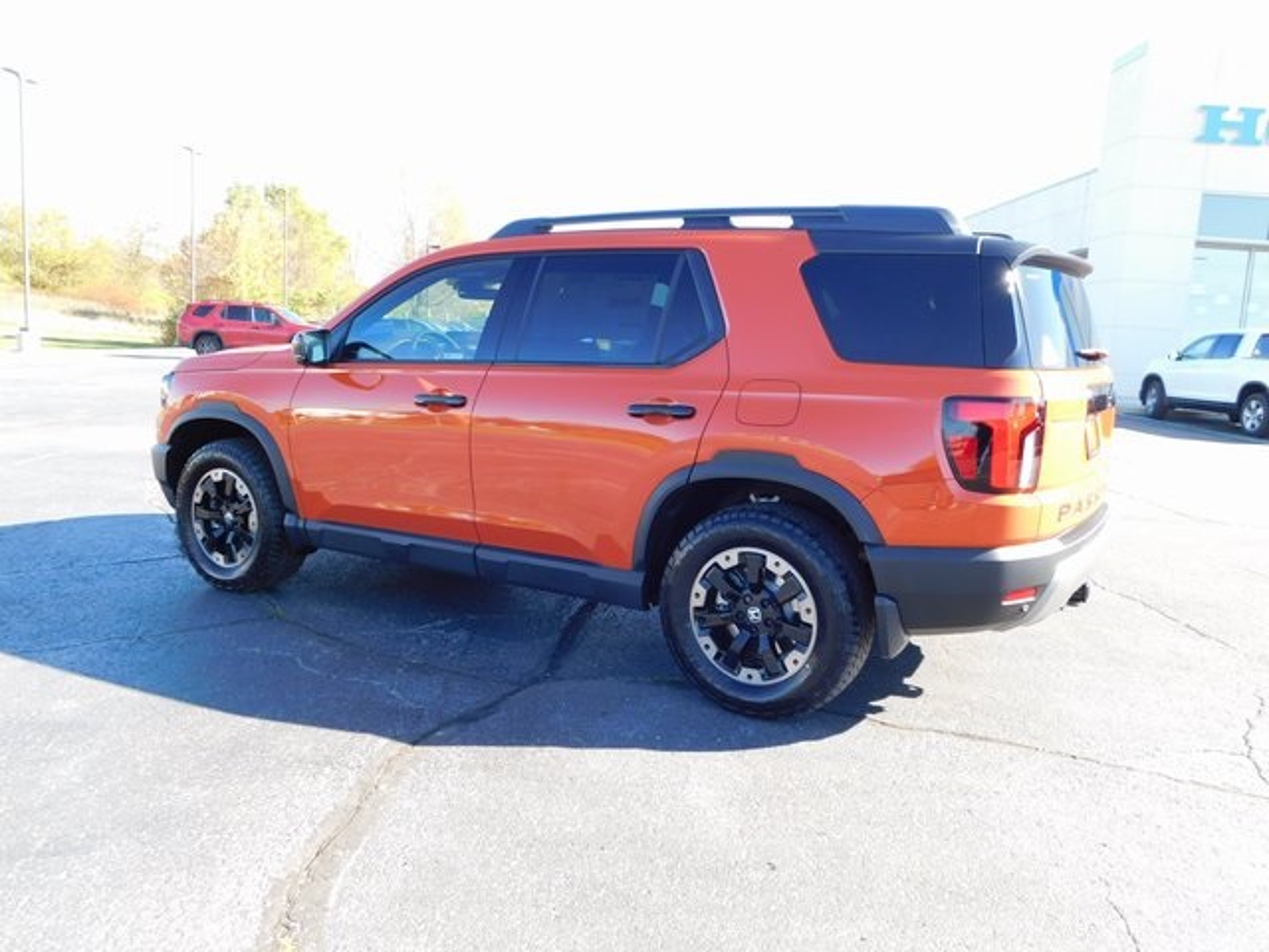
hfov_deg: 63.4
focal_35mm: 28
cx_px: 634
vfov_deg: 49.7
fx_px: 1026
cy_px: 476
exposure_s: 1/200
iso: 125
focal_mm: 4.9
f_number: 3.2
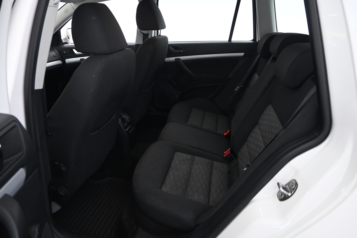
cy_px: 119
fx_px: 238
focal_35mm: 24
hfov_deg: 73.7
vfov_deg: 53.1
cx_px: 178
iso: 1600
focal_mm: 16
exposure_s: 1/15
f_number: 3.5
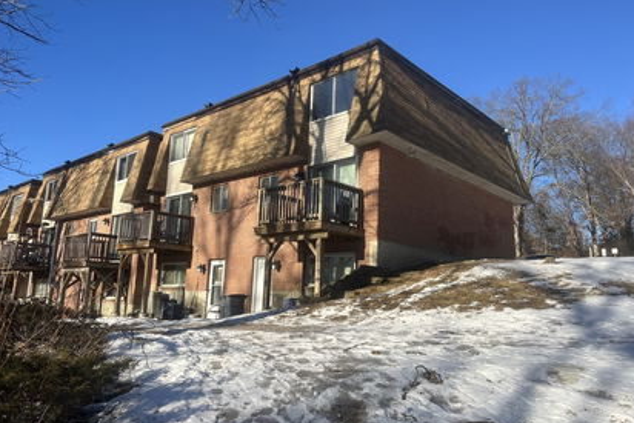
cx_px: 322
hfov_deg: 65.5
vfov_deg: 46.4
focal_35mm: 28
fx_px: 493
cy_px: 208
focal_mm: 5.7
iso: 50
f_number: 1.5
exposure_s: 1/2841
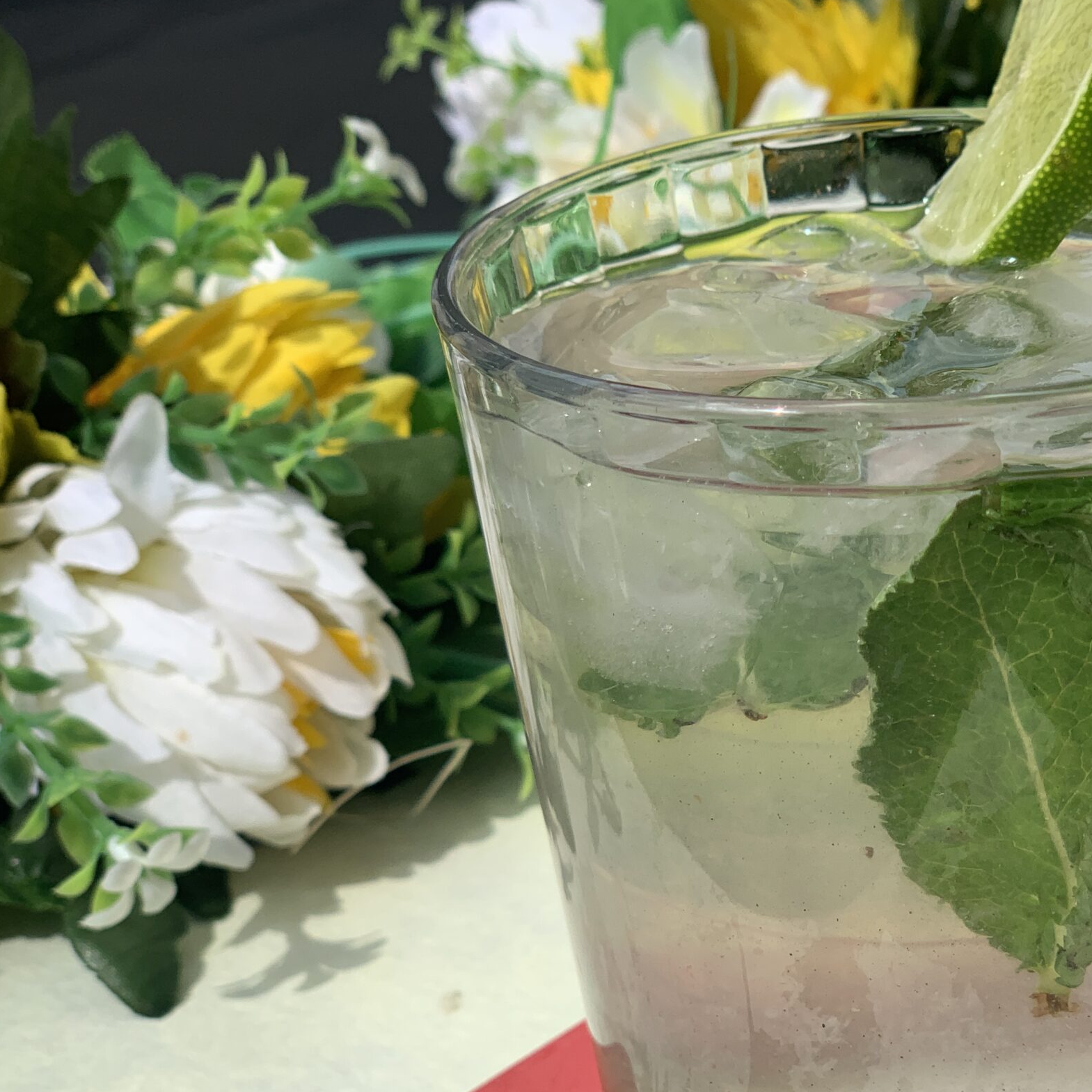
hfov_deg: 22.8
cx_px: 821
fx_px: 2677
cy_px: 641
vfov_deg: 23.0
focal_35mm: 75
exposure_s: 1/940
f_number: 2.4
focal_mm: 6
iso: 16
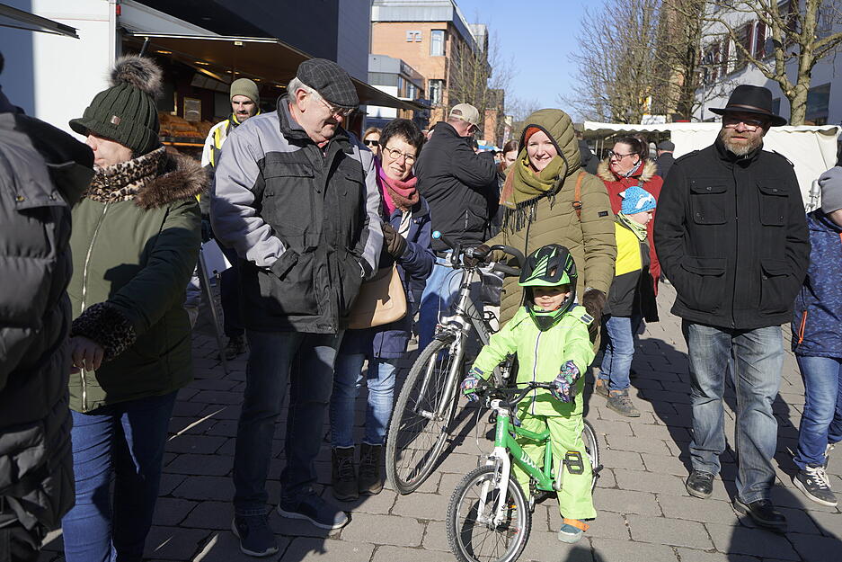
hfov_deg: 60.3
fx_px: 725
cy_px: 281
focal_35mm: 31
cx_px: 421
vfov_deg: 42.3
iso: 100
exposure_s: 1/640
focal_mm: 31
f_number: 4.5
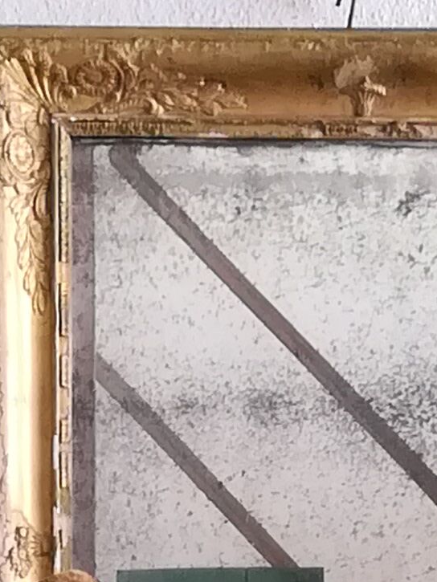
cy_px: 1425
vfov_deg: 9.0
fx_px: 3315
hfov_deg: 7.5
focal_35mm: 197
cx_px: 71
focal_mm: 3.83
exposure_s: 1/33.3
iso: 64
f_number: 2.2
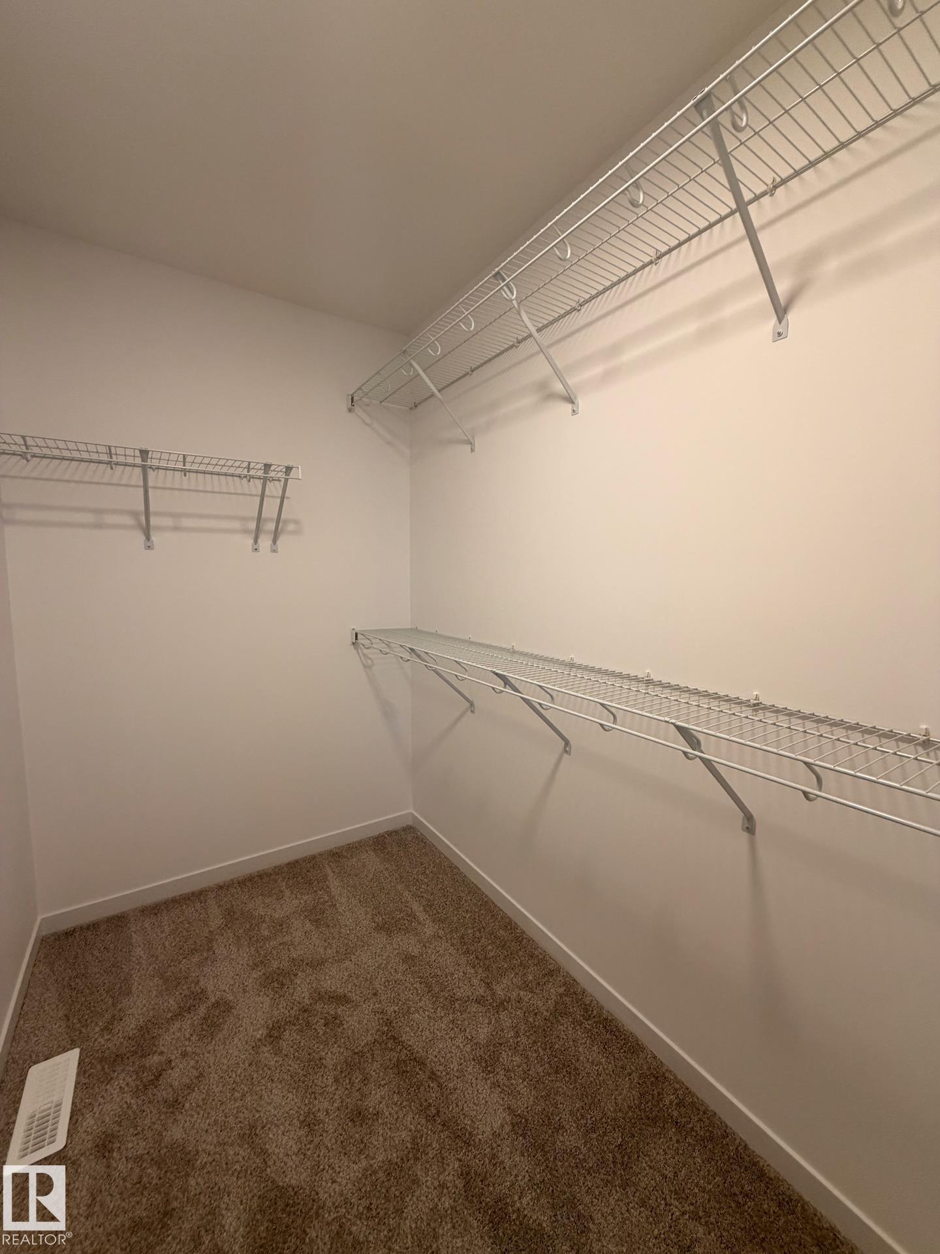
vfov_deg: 102.1
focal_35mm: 14
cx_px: 470
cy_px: 627
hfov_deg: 85.7
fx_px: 507
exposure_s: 1/120
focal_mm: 2.22
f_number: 2.2
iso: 200
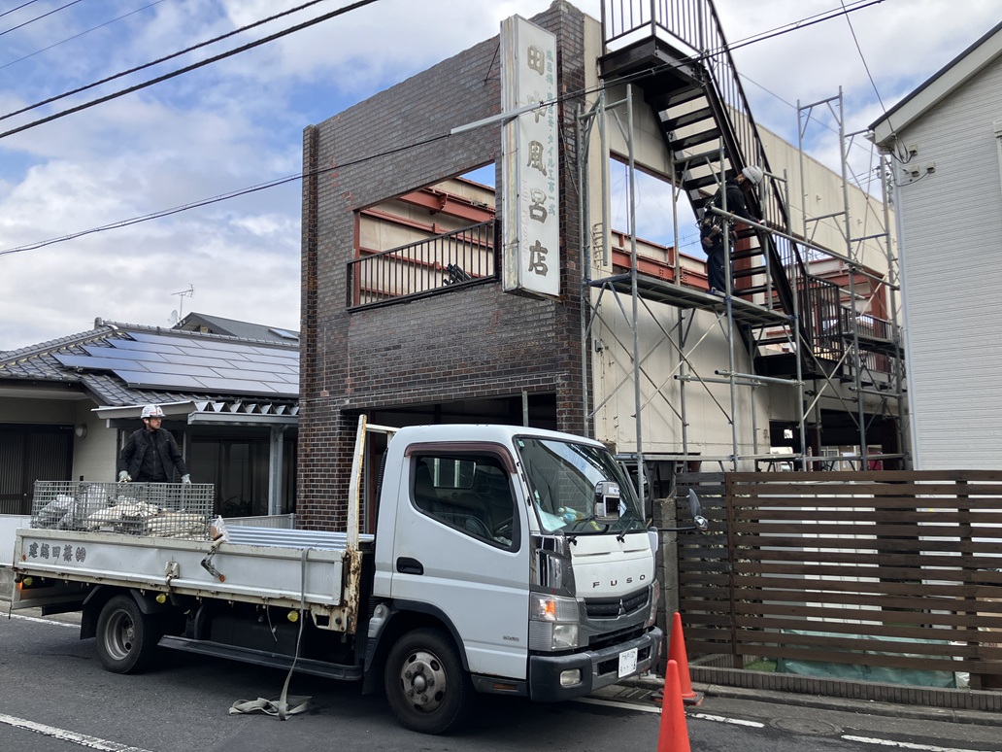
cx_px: 501
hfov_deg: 63.4
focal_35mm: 28
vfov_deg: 49.7
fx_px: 810
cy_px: 376
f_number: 1.8
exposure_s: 1/796
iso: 32
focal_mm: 3.99
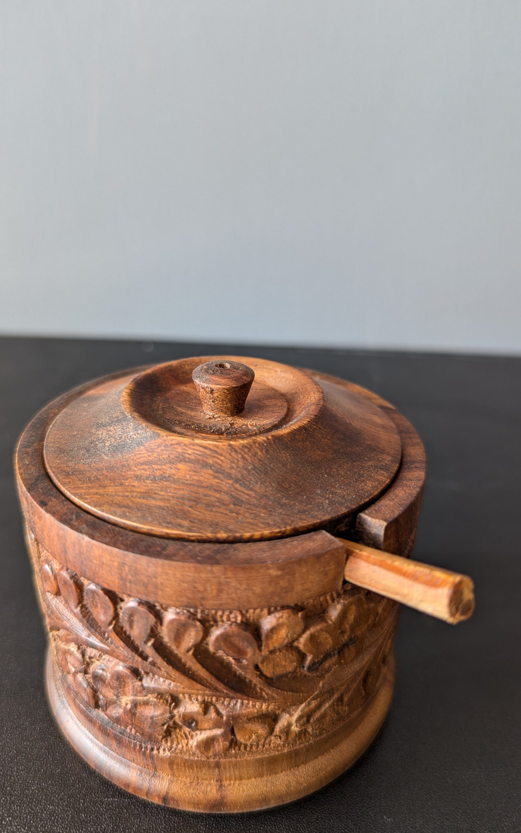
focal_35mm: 26
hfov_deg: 47.6
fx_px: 591
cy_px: 422
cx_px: 240
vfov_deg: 70.4
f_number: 1.85
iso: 43
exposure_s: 1/38.9
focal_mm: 6.81
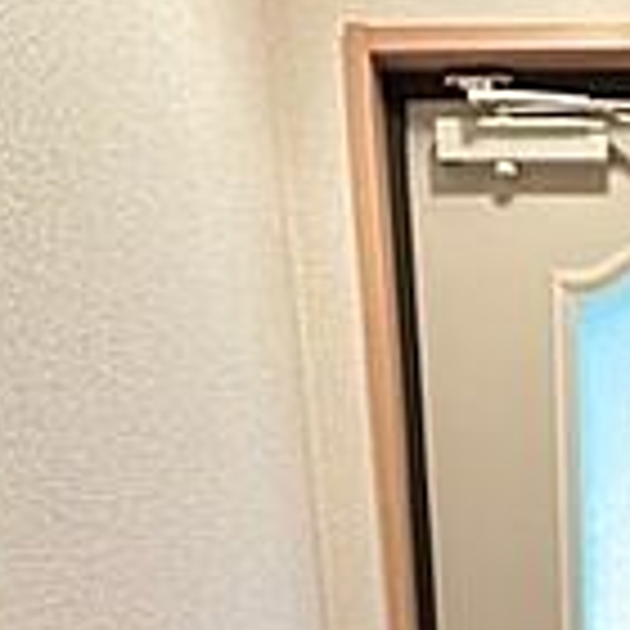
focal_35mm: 53
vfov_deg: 25.5
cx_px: 639
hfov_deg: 29.9
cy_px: 904
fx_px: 1091
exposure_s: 1/60
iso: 800
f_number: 2.2
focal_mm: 2.22
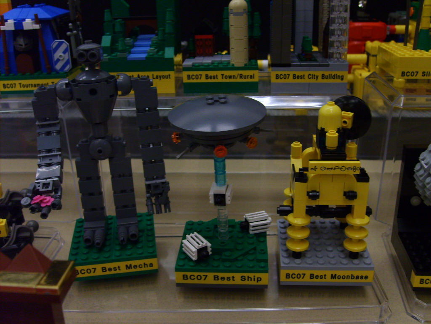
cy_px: 162
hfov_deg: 52.6
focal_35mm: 35
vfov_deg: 40.7
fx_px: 436
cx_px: 216
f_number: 2.8
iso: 100
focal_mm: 5.8
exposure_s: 1/30
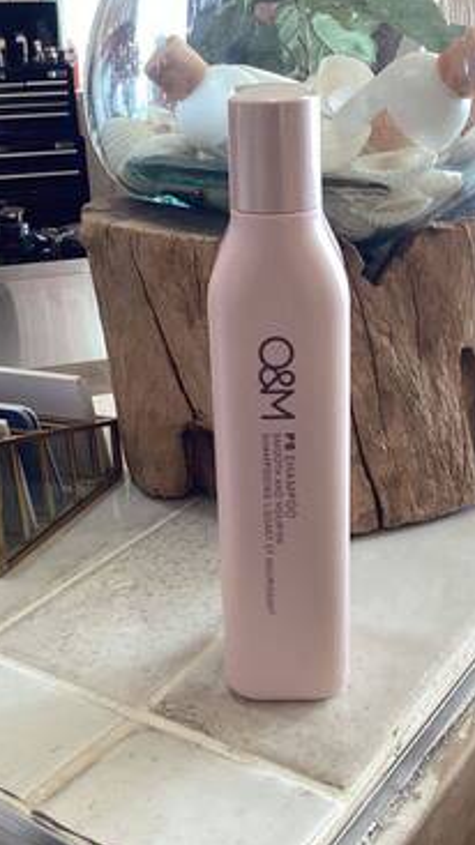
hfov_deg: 25.9
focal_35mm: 46
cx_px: 263
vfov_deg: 44.6
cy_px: 420
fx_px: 1032
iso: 80
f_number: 2.4
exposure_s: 1/100
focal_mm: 3.3
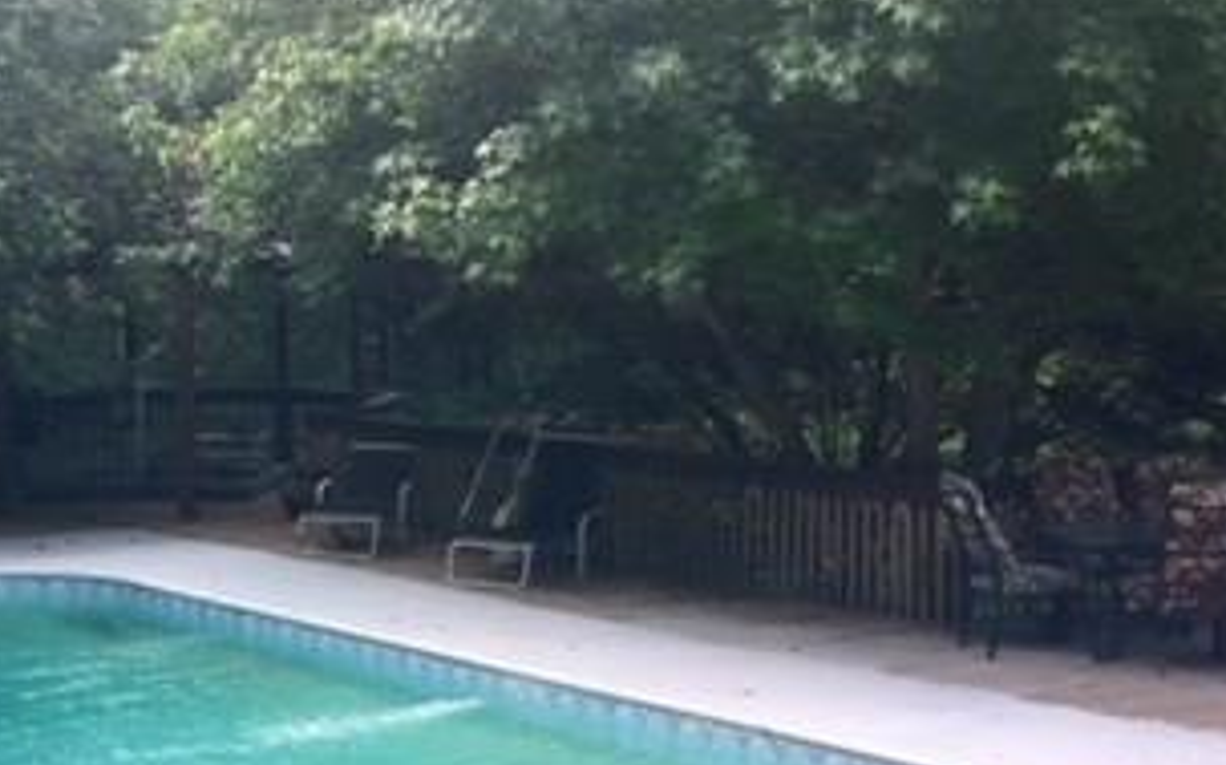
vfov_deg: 20.0
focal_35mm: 65
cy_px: 360
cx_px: 356
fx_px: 2171
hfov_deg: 31.2
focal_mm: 4.15
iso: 32
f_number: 2.2
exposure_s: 1/311
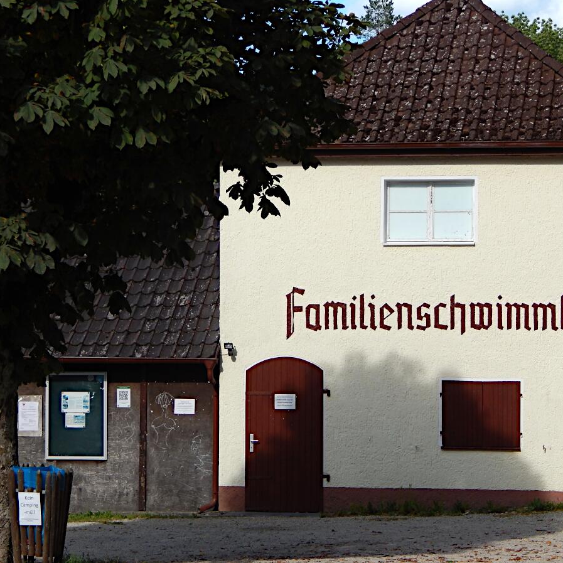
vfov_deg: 12.8
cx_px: 285
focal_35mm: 136
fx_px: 2503
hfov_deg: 12.8
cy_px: 281
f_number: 4.6
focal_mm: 20.5
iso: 125
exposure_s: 1/640
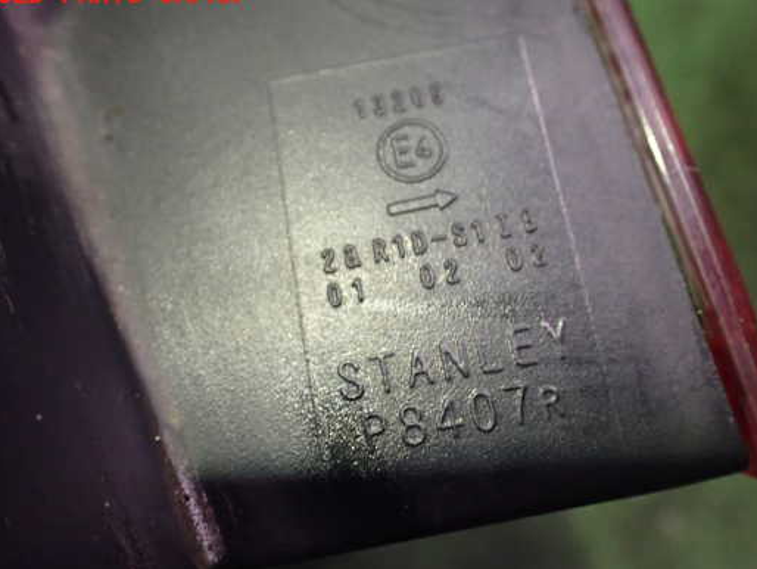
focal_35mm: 35
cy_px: 307
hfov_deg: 52.5
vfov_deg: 40.7
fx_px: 766
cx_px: 414
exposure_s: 1/30
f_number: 2.3
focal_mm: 5.4
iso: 800
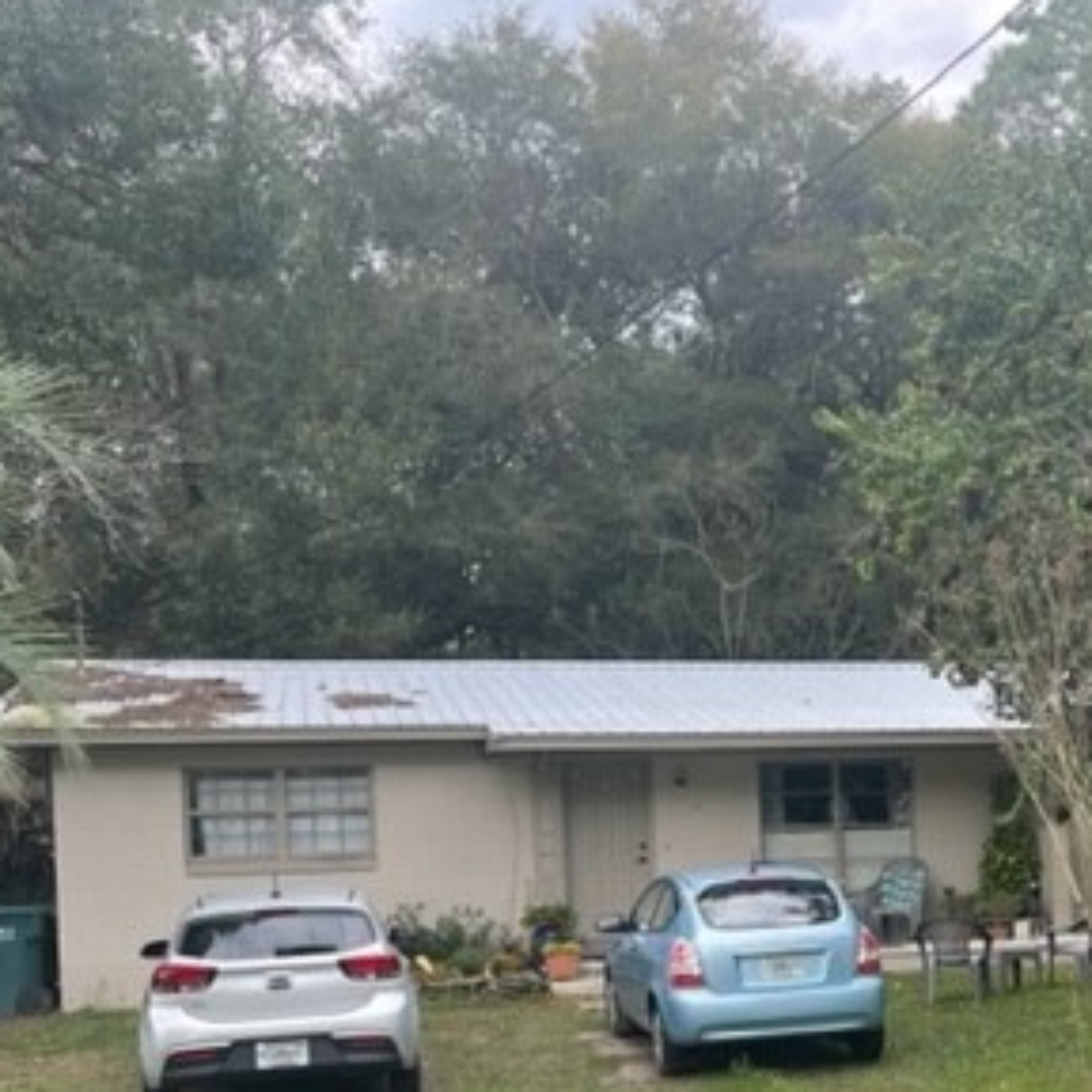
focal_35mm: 51
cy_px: 861
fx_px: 1820
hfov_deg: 32.4
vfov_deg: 32.5
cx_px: 883
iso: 32
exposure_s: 1/621
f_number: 1.6
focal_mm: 5.1
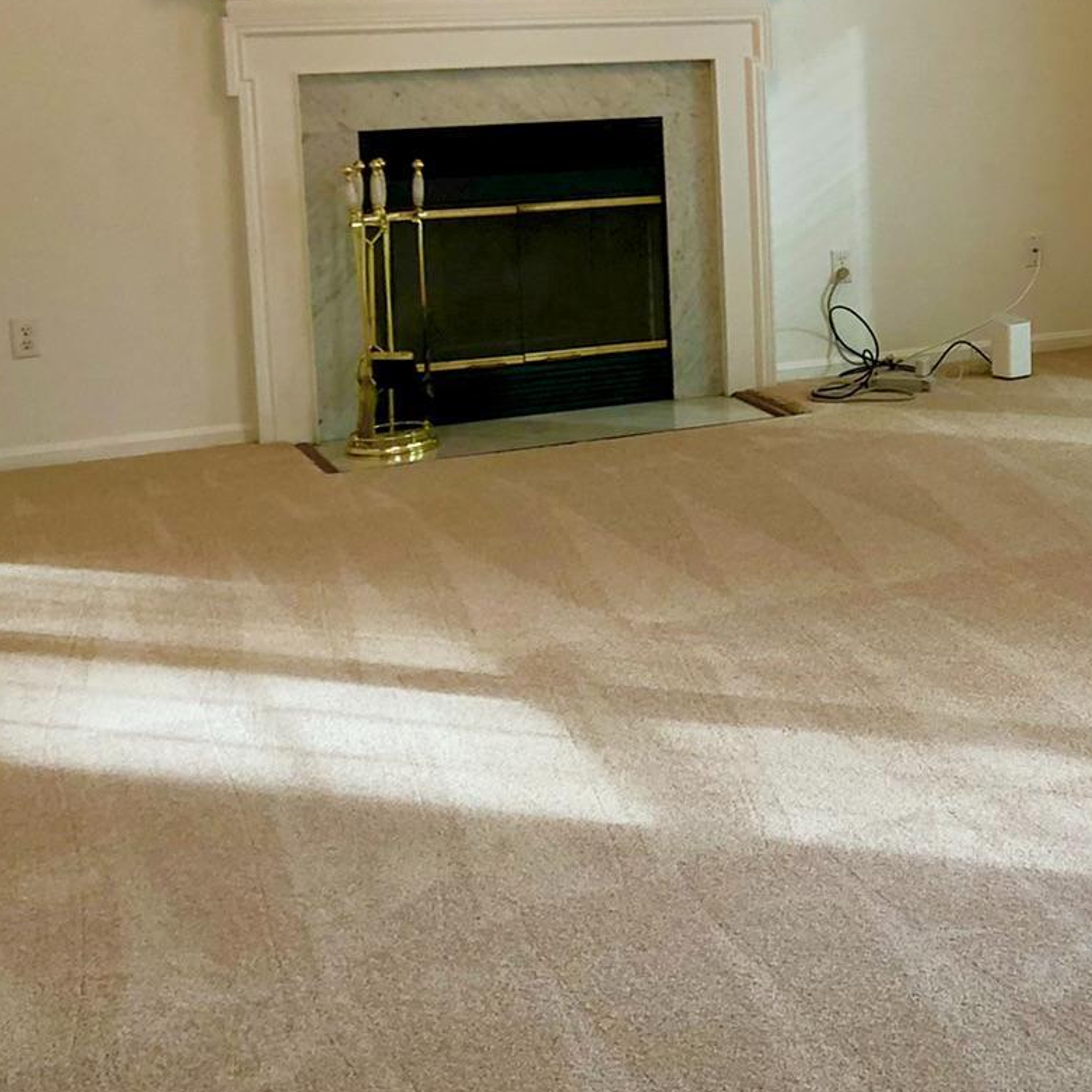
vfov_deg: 26.2
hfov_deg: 24.8
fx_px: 2320
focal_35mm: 65
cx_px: 1175
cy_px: 294
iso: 25
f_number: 1.8
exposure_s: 1/40
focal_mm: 4
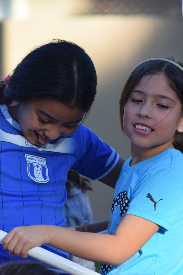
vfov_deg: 5.5
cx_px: 112
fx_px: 2843
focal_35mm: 373
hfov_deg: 3.7
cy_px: 138
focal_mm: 165
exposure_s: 1/800
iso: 400
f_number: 5.3
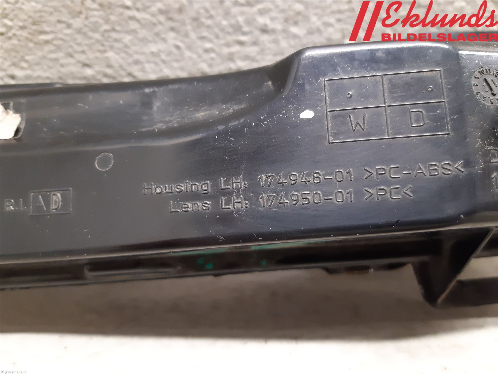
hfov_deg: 67.3
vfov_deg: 53.1
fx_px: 374
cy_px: 187
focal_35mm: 26
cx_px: 249
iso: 320
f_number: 1.7
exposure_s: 1/25
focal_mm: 3.93
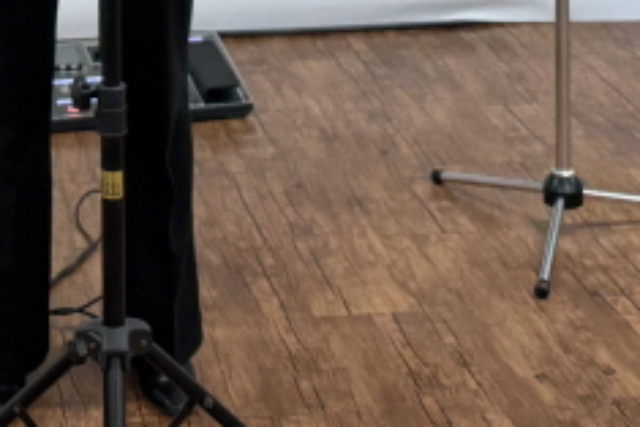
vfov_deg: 10.5
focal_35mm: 112
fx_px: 1992
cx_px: 54
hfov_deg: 17.9
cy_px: -615
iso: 125
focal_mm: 6.76
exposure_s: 1/120
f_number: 1.78
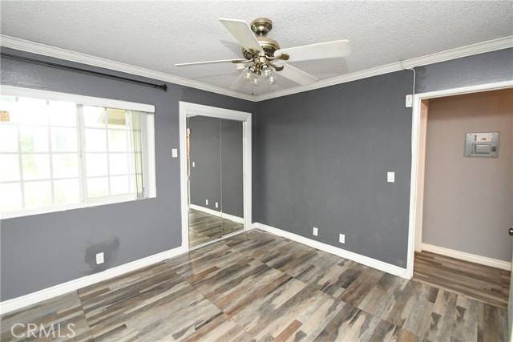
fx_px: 214
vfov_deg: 77.4
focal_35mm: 15
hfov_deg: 100.4
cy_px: 171
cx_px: 256
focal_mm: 10
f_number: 5.6
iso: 4000
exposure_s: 1/60
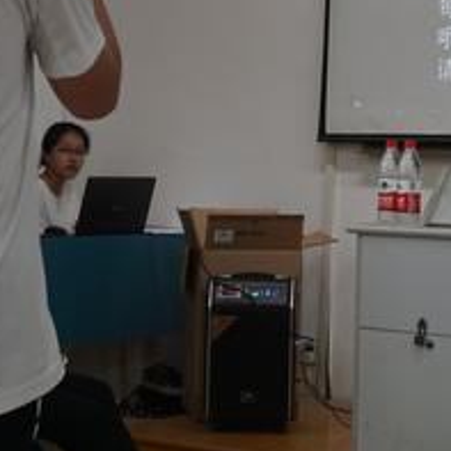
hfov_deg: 14.9
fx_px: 1710
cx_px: 350
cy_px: -24
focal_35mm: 116
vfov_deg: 14.7
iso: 800
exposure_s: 1/160
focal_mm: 28
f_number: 4.5
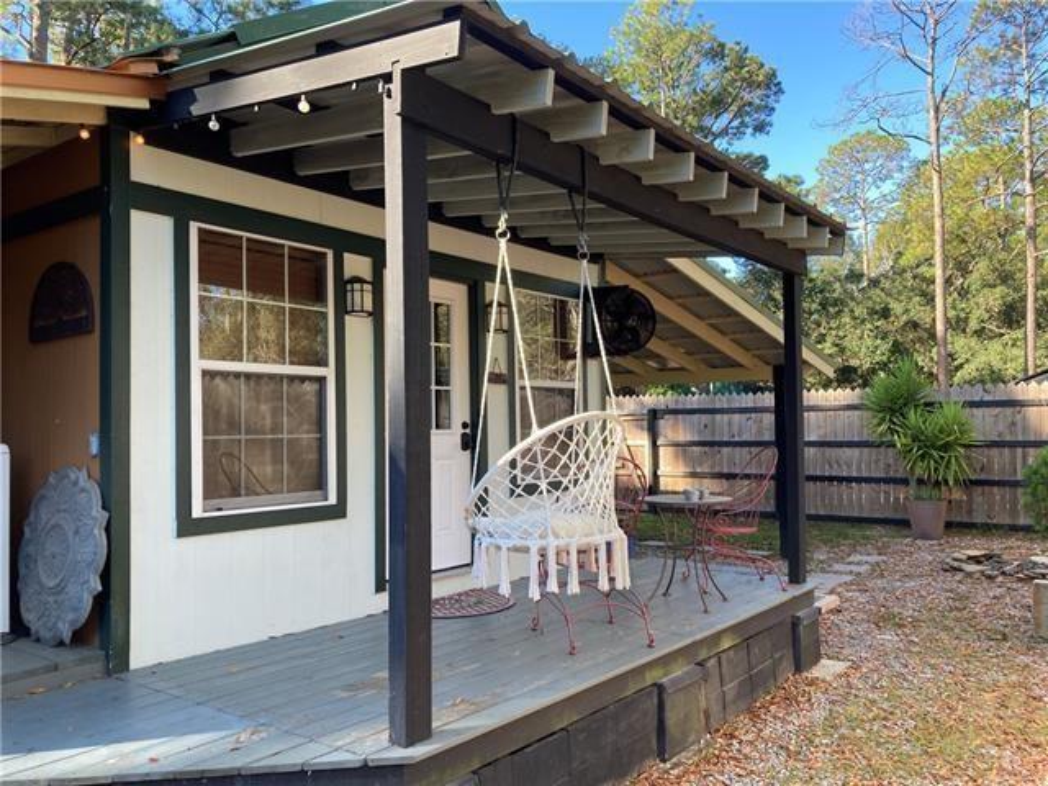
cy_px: 393
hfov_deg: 63.4
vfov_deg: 49.7
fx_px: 848
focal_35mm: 28
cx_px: 524
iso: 20
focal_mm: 3.99
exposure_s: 1/120
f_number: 1.8
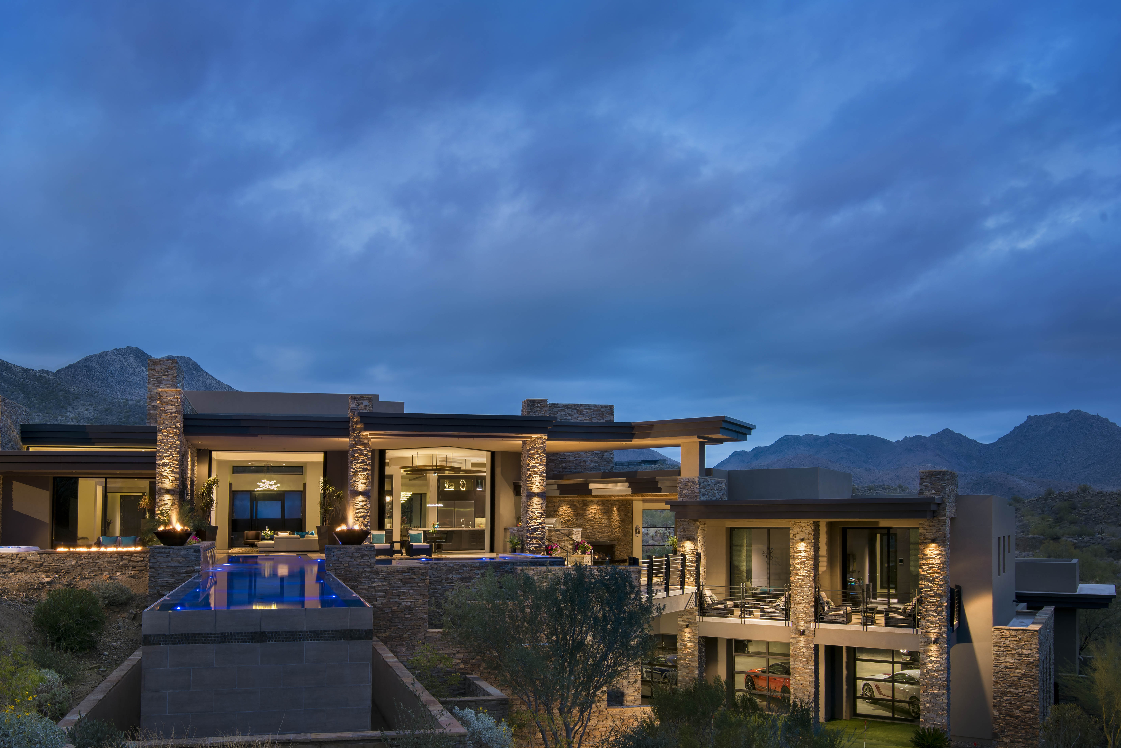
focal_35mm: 30
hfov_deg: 61.5
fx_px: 934
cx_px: 467
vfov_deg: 43.3
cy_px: 461
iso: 100
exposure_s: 1/3
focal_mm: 23
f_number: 11
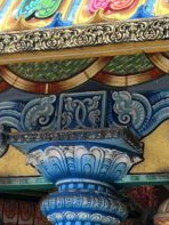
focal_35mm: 135
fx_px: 878
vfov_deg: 14.6
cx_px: 99
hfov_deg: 11.0
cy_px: 93
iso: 50
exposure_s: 1/949
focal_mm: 5.7
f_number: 1.5
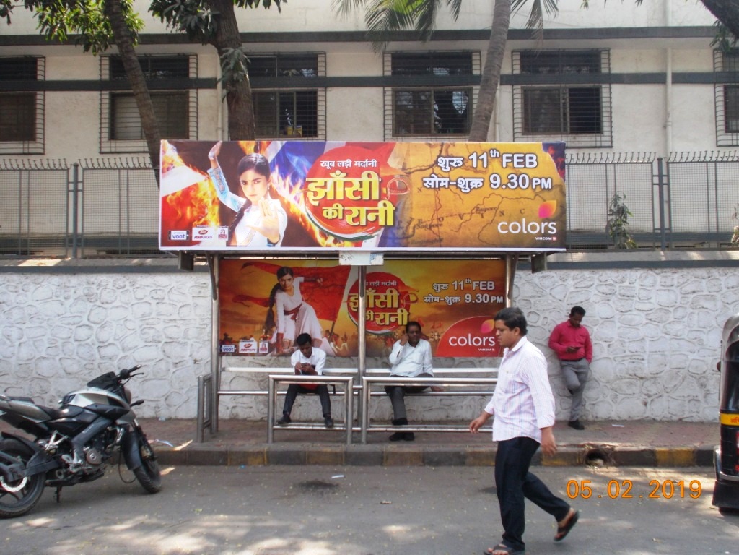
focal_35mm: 39
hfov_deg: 47.9
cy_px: 278
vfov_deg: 36.8
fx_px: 833
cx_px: 370
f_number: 3.9
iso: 200
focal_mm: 6.9
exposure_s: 1/250
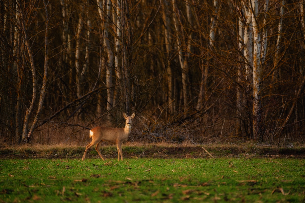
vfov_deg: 2.3
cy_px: 102
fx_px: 5084
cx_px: 152
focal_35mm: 600
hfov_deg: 3.4
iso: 2200
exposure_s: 1/500
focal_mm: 600
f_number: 6.3
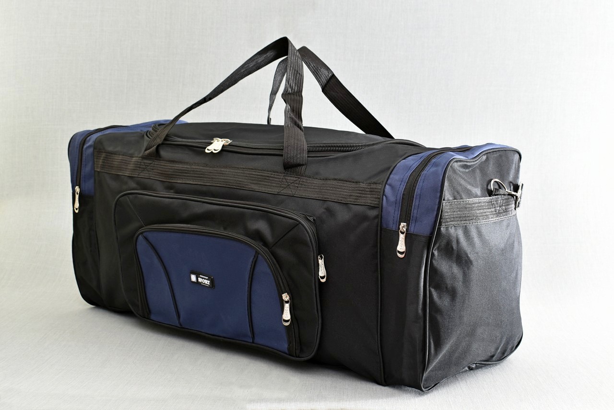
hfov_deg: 42.3
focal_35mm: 46
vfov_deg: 29.0
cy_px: 205
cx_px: 307
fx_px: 794
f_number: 7.1
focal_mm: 31
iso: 100
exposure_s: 2
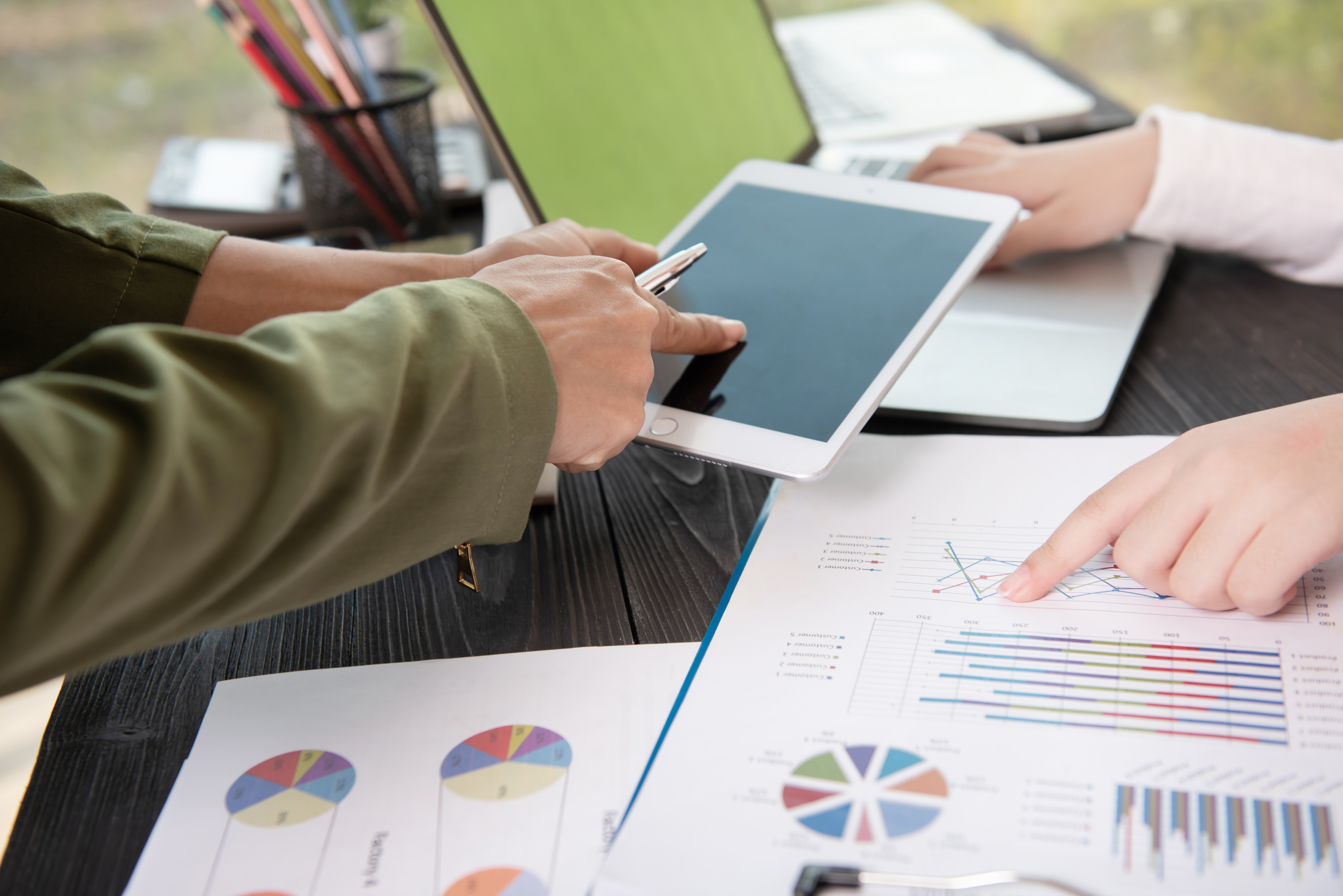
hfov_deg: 41.1
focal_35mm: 48
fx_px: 1791
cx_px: 672
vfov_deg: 28.1
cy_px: 448
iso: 160
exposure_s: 1/200
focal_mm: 48
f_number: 4
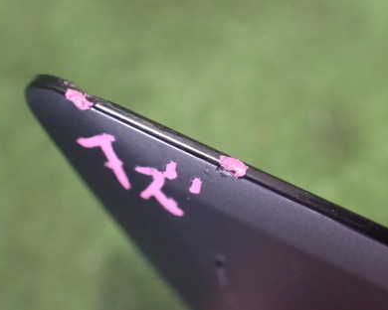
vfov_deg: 33.4
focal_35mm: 45
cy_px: 127
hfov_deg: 41.0
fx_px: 517
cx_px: 163
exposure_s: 1/30
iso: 1250
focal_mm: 5.4
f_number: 2.3
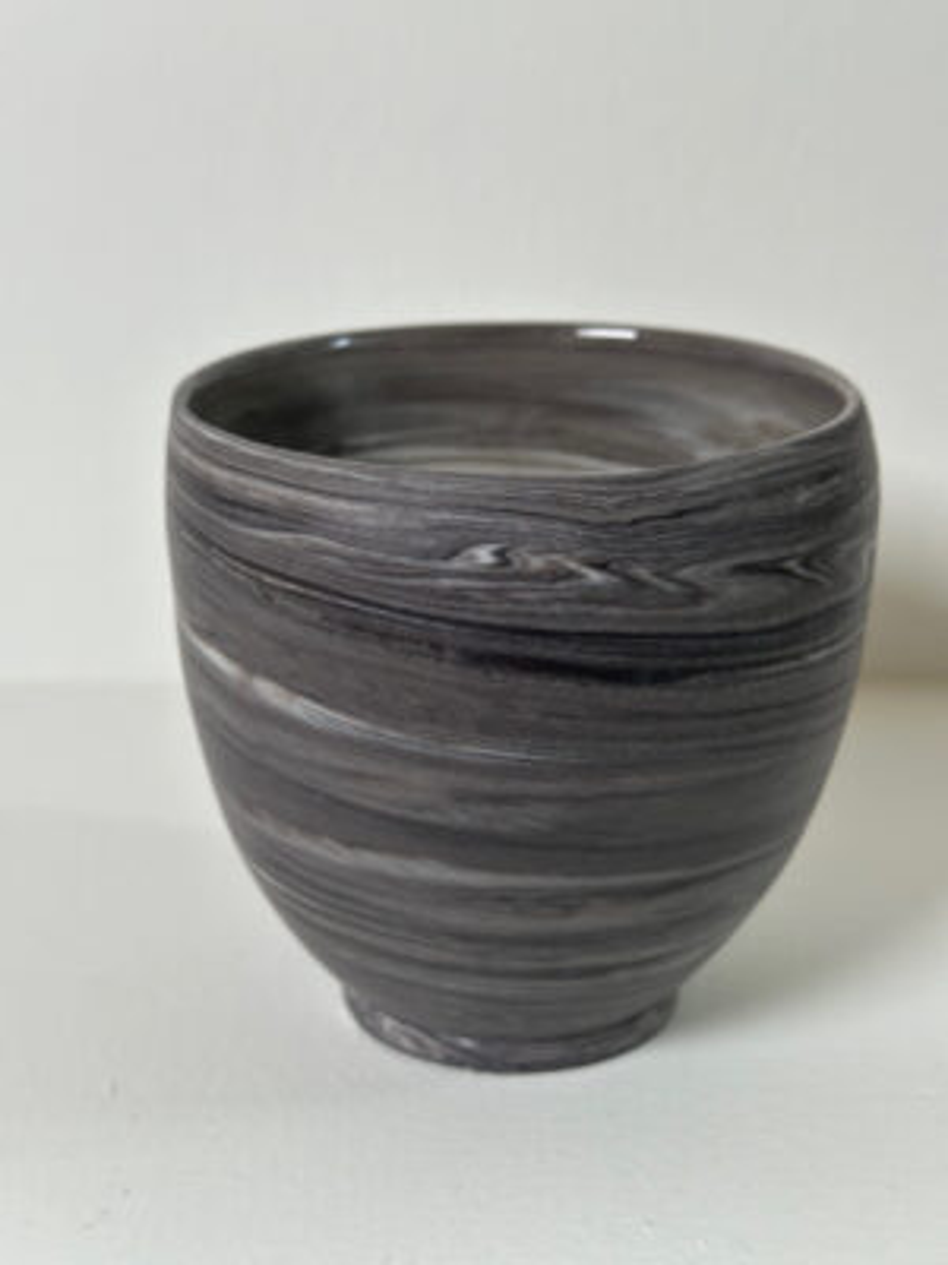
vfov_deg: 39.7
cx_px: 474
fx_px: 1753
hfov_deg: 30.3
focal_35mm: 48
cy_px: 632
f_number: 1.78
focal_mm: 6.86
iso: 80
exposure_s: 1/99
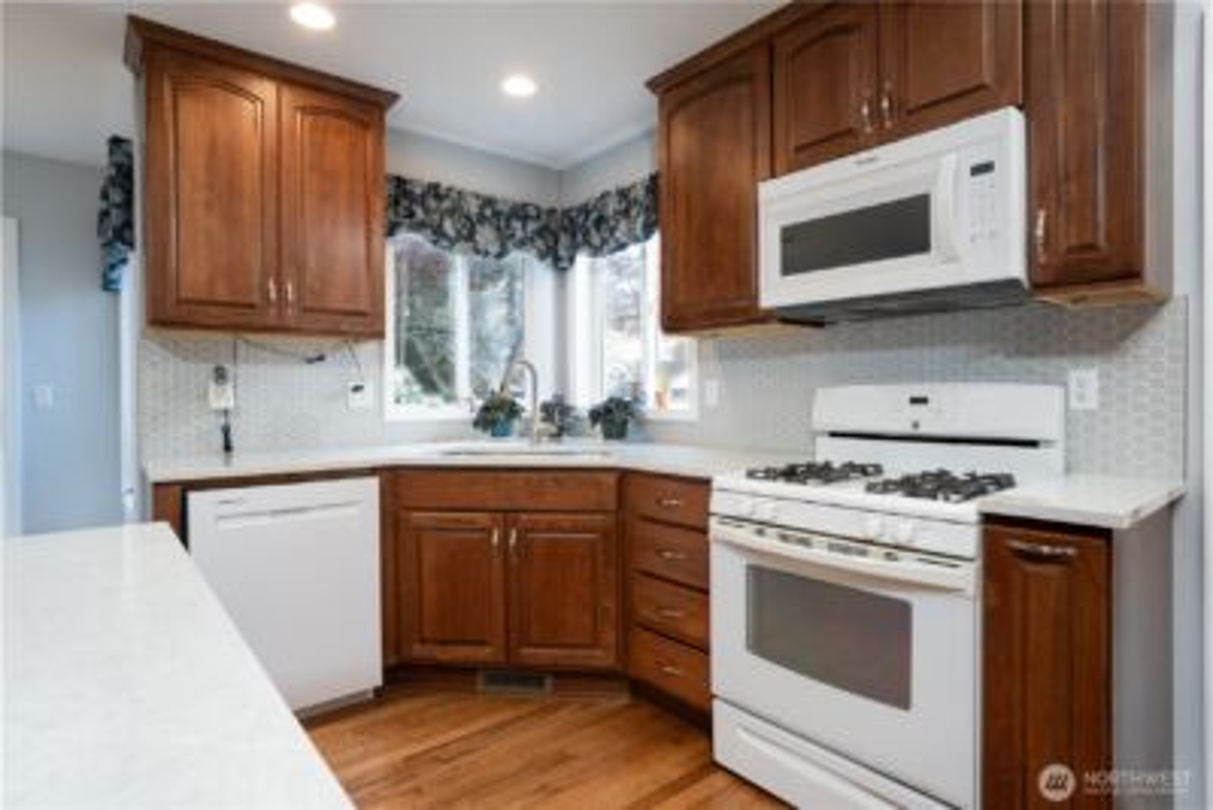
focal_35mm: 18
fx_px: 607
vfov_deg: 67.4
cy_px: 405
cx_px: 606
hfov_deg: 90.0
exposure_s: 1/25
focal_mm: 18
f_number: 8
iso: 320
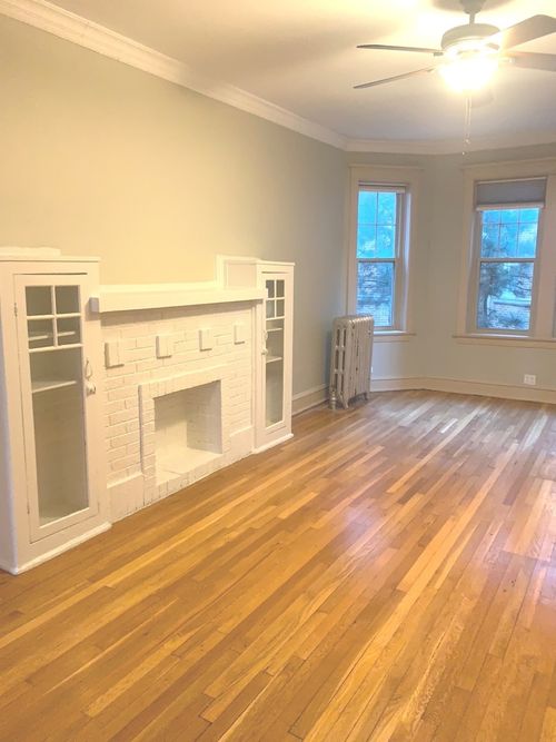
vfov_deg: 67.3
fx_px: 557
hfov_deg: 53.0
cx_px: 278
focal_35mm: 26
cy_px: 371
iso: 400
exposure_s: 1/40
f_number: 1.8
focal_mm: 4.25
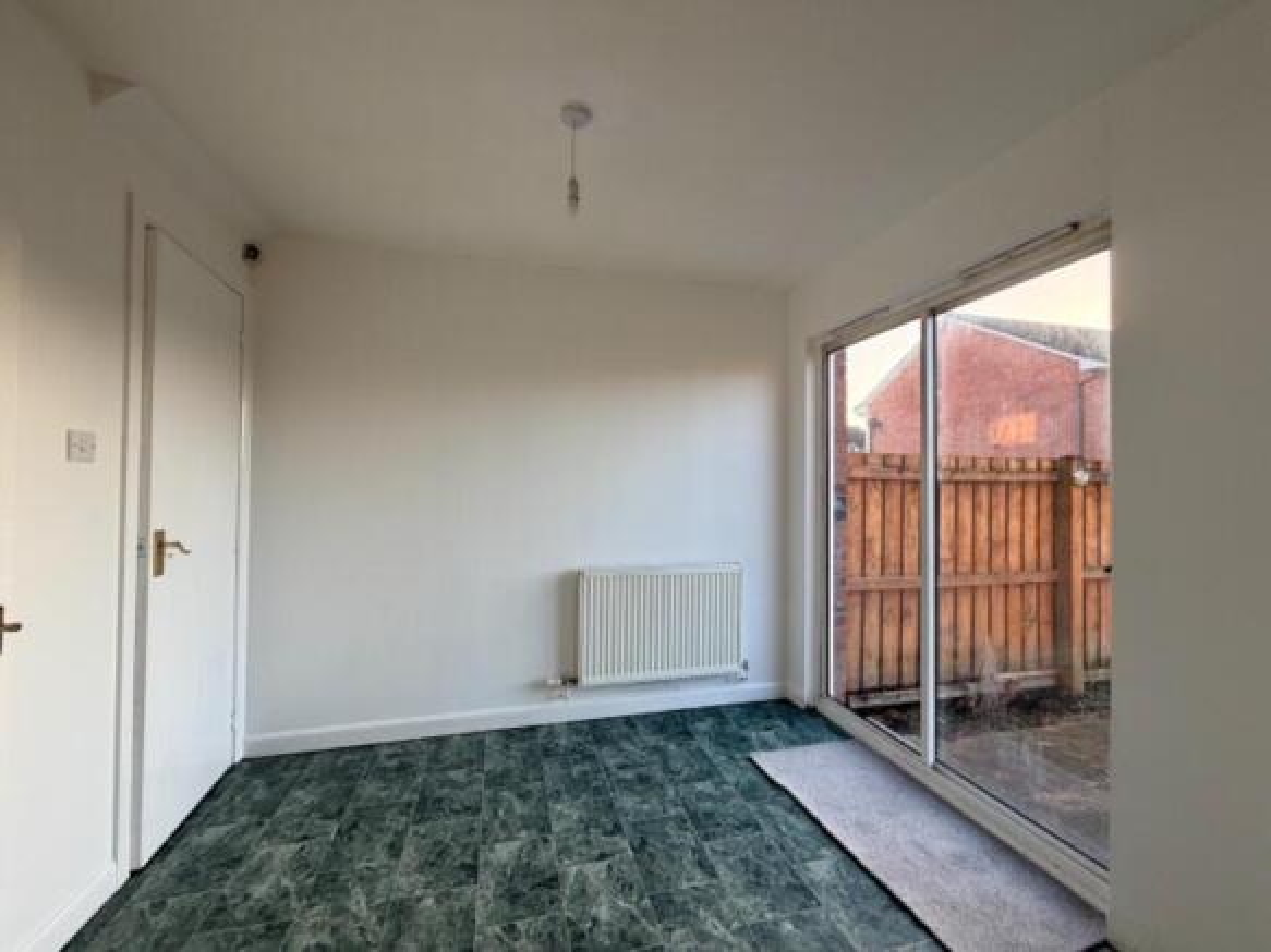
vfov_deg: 85.7
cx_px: 636
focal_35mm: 14
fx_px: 514
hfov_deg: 102.1
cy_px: 476
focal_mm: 2.22
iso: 100
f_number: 2.2
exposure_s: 1/121
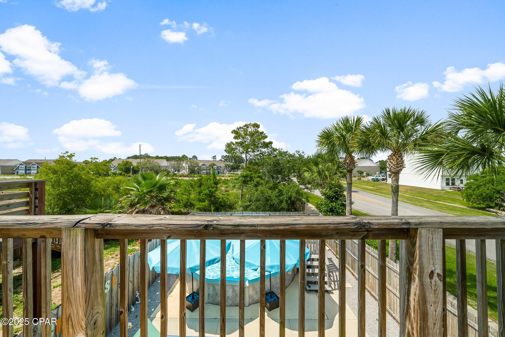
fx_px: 168
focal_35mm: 12
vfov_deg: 90.1
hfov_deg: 112.6
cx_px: 252
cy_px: 168
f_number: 9
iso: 400
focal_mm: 12
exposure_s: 1/60
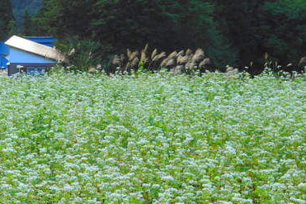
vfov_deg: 10.7
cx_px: -36
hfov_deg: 15.7
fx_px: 1079
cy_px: 209
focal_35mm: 127
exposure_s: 1/50
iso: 160
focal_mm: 17.18
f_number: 8
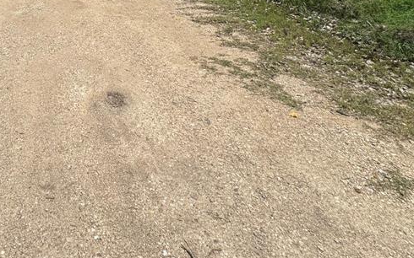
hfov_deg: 57.3
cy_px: -47
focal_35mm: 31
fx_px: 350
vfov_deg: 33.5
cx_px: 90
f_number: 2.2
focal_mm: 2.22
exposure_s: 1/3546
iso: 50
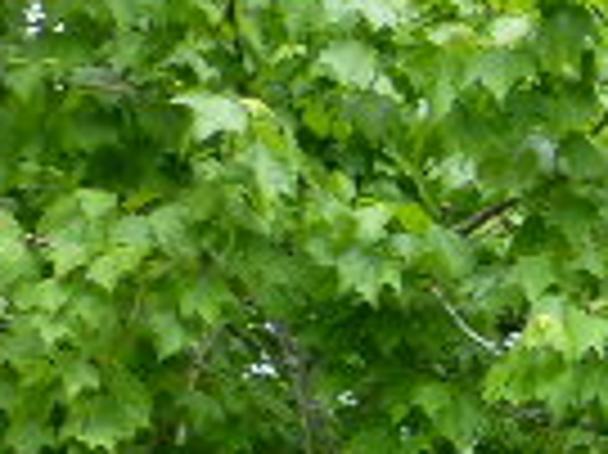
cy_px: 868
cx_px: 1306
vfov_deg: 11.8
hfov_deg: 13.9
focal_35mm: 114
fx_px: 2001
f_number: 4
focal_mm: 4.3
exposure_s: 1/250
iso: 125
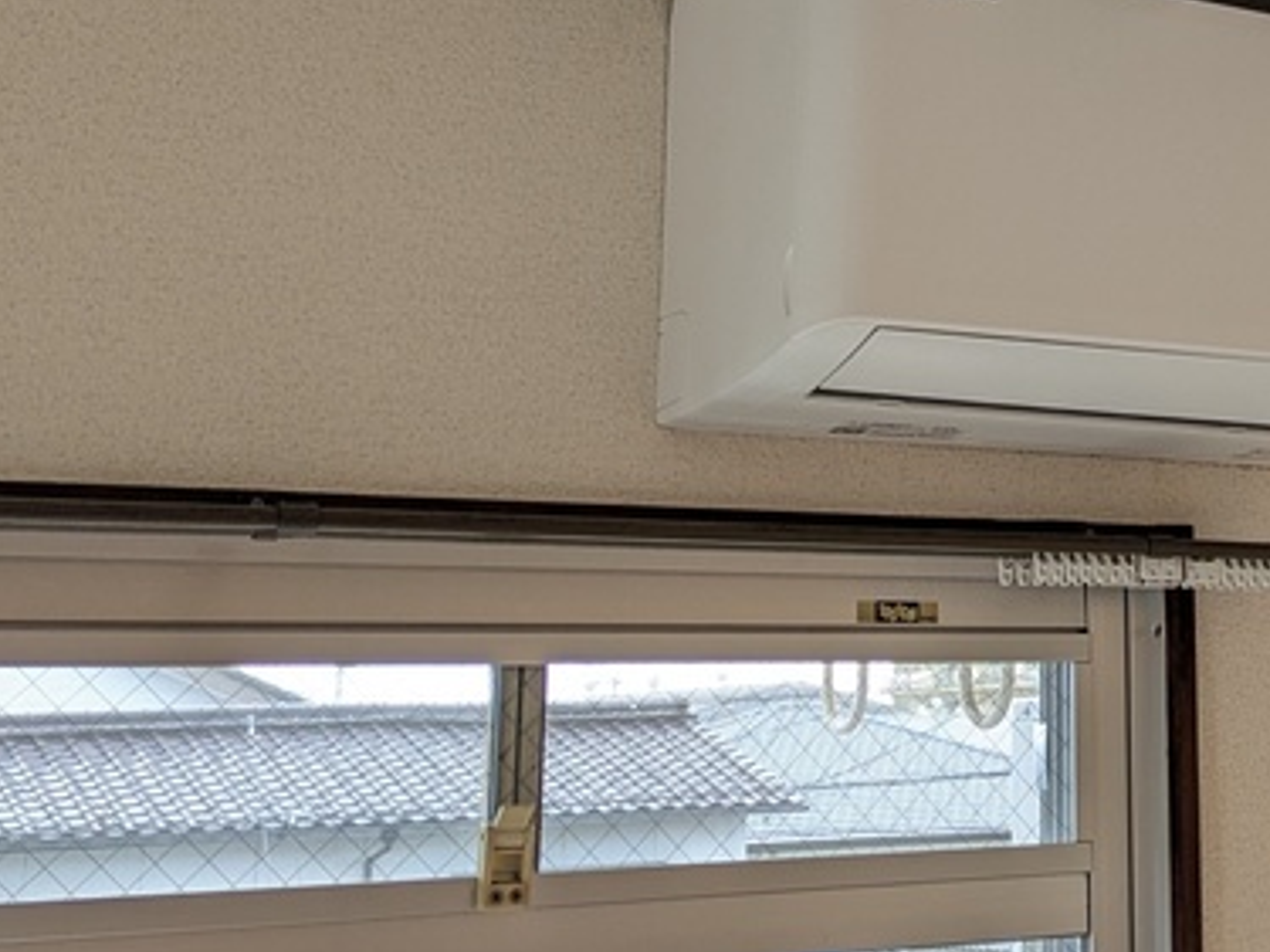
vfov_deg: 22.7
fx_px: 2347
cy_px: 227
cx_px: 1219
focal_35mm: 64
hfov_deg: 28.7
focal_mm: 5.43
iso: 62
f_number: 1.89
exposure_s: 1/120
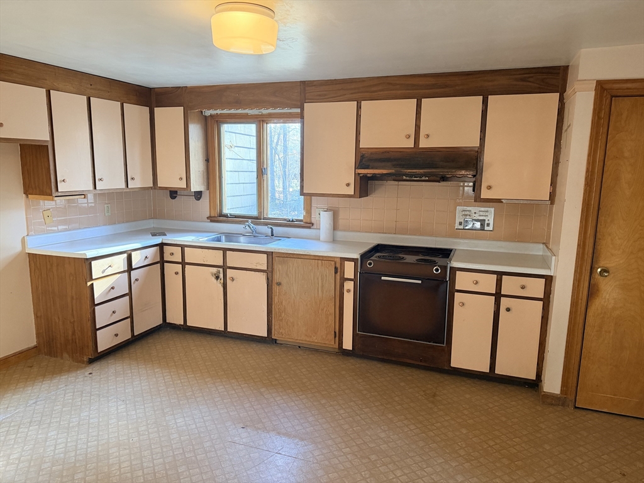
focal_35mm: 24
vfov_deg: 56.8
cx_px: 322
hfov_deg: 71.6
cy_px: 242
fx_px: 446
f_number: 1.78
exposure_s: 1/60
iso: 320
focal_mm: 6.76
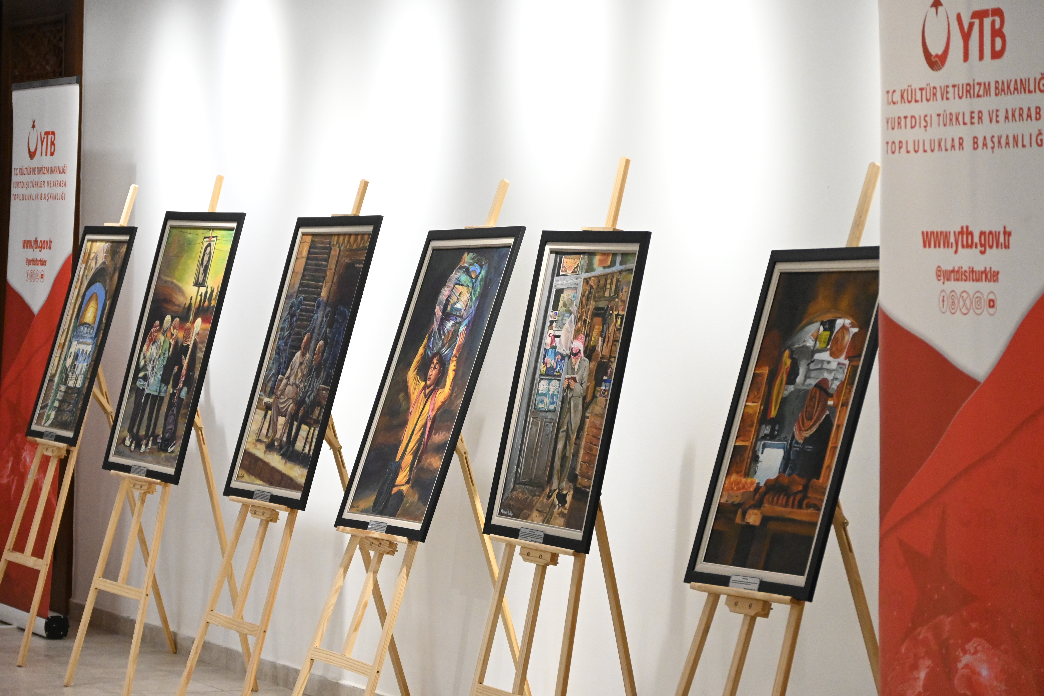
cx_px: 522
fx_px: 3306
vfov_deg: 12.0
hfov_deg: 17.9
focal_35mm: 114
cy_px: 348
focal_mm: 76
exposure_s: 1/500
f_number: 5.3
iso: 3200
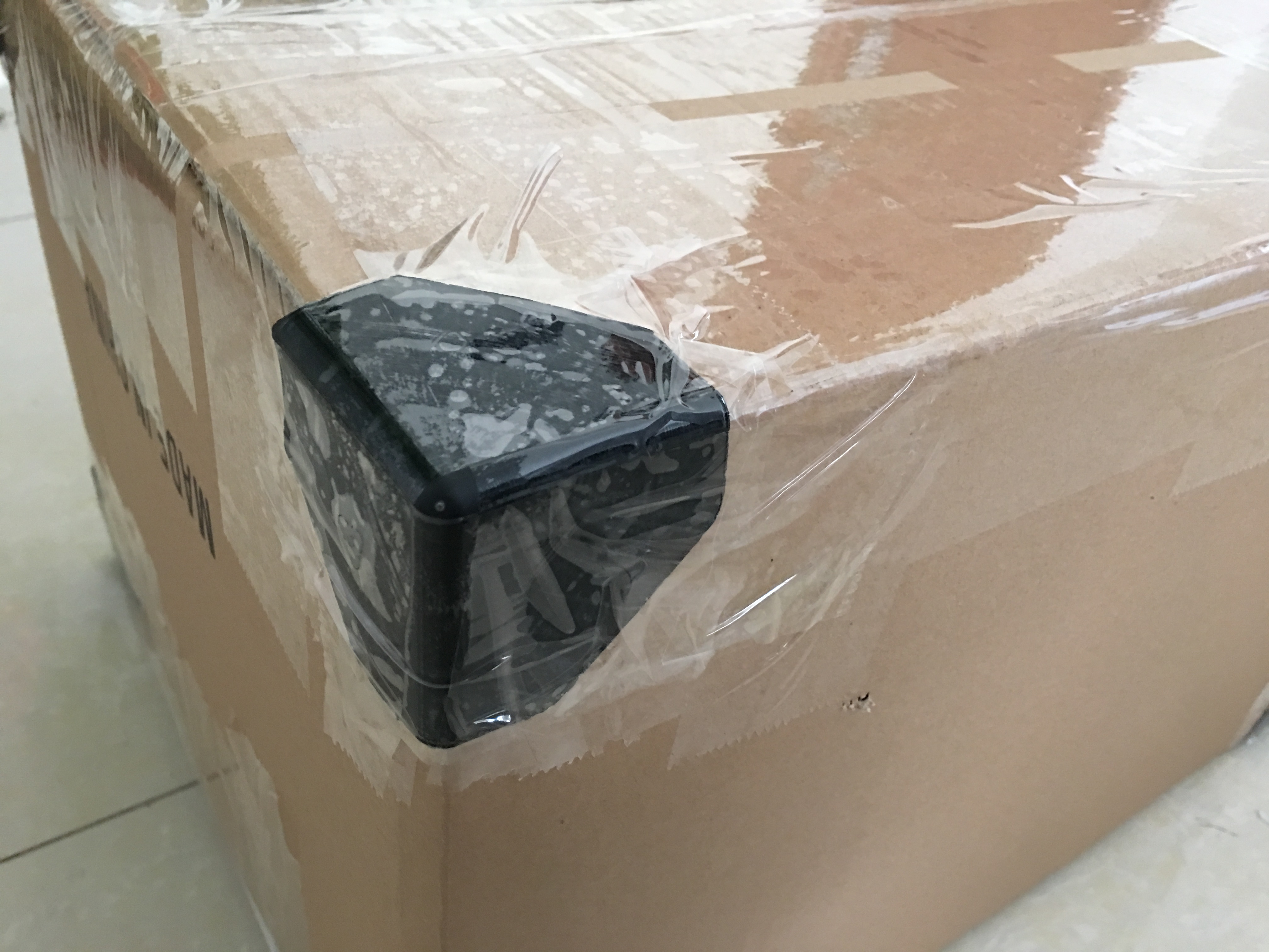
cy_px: 476
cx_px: 634
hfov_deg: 61.7
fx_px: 1063
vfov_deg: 48.2
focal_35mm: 29
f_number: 2.2
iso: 80
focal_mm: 4.15
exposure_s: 1/10
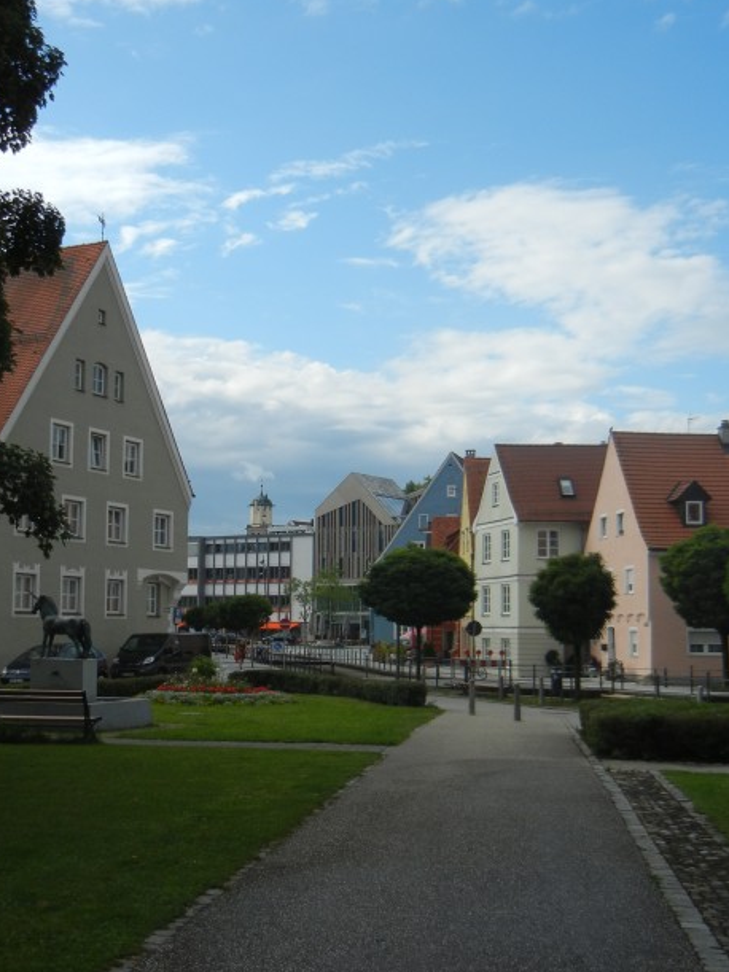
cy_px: 500
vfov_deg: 38.9
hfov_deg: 29.6
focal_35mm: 49
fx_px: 1376
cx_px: 285
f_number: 7.4
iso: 160
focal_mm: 7.1
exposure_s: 1/376
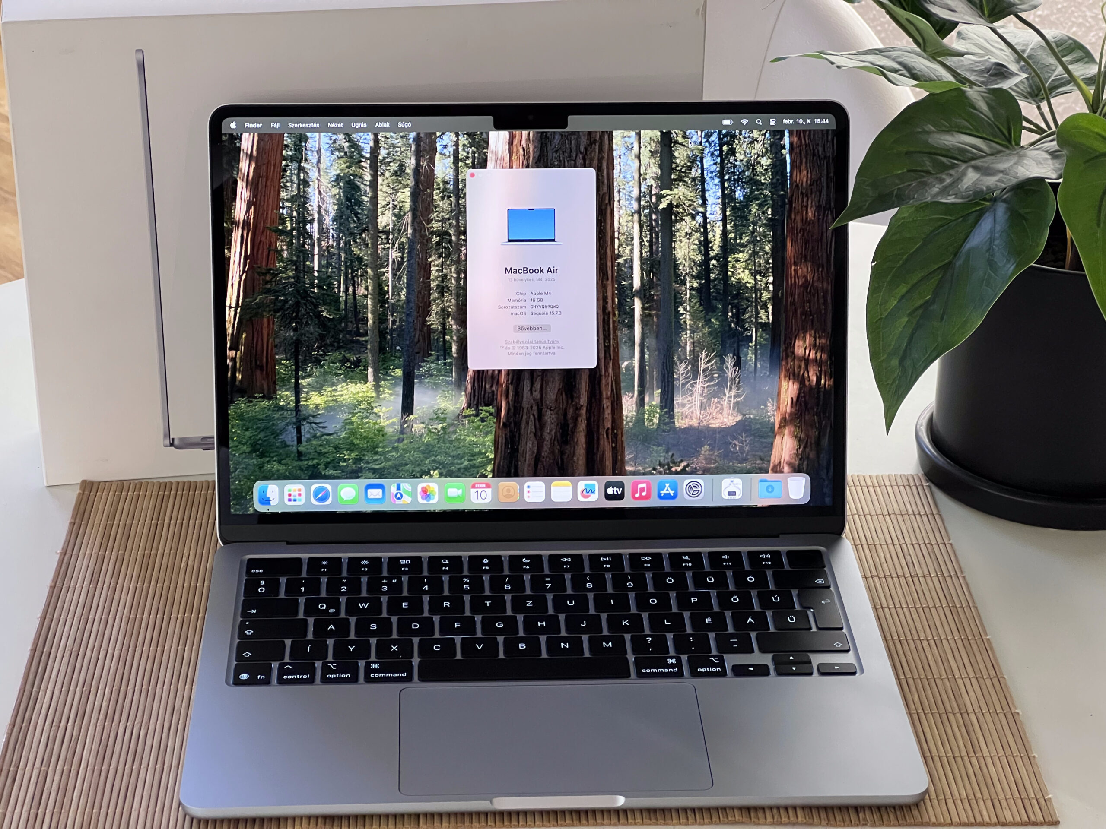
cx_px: 553
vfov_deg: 19.1
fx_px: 2460
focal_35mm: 77
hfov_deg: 25.3
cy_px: 414
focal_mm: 9
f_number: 2.8
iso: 400
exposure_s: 1/60
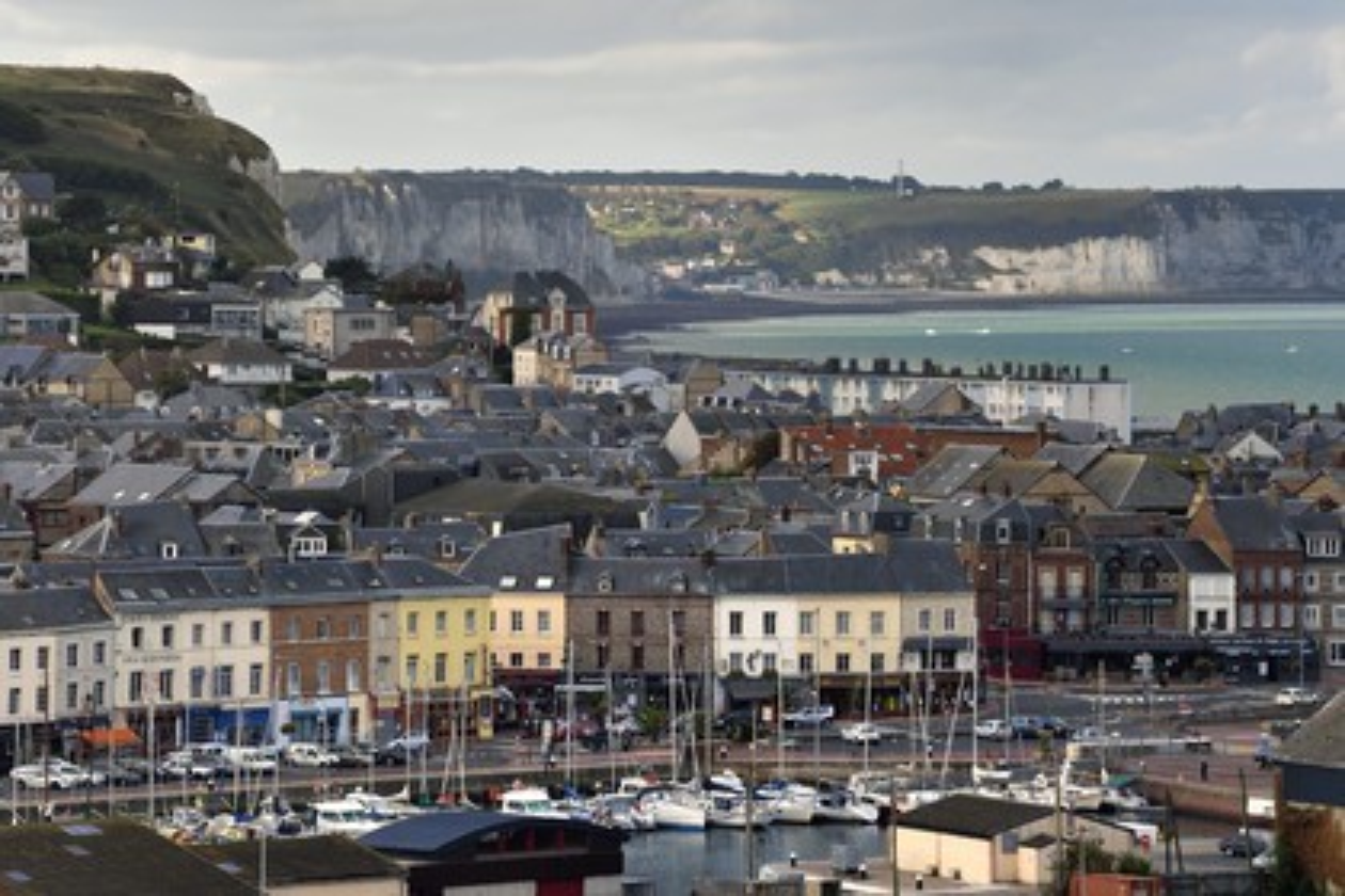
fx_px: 7472
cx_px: 672
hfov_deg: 10.3
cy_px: 448
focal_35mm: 200
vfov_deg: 6.9
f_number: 7.1
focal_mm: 200
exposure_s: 1/250
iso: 200
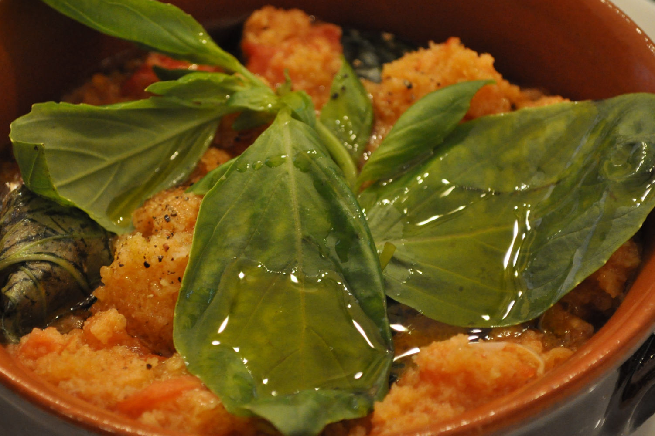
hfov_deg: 18.8
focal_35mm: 109
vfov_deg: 12.6
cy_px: 217
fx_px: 1977
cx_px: 268
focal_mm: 55
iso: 1600
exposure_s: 1/25
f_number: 5.6
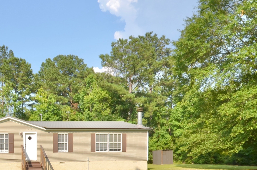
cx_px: 4
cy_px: 157
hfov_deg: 40.3
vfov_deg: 29.6
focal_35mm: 43
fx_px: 306
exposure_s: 1/160
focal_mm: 12
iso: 100
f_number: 9
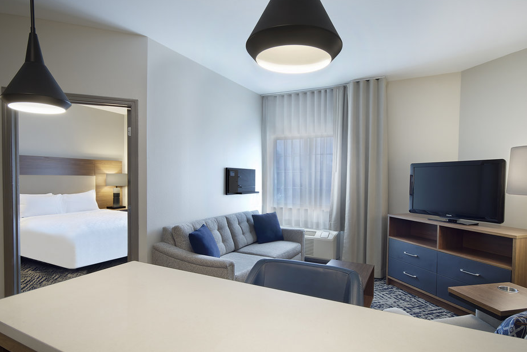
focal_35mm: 20
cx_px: 274
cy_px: 187
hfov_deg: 83.9
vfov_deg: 61.9
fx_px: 293
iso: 250
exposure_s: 1/3
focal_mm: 12
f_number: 7.1
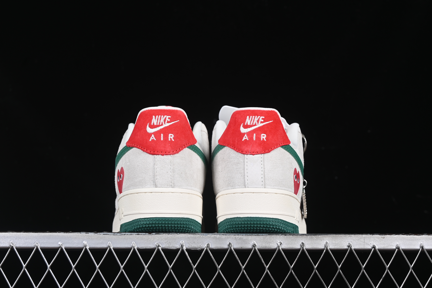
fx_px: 900
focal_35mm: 75
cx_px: 216
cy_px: 144
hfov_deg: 27.0
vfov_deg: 18.2
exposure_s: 1/80
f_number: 8
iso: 160
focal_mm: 50
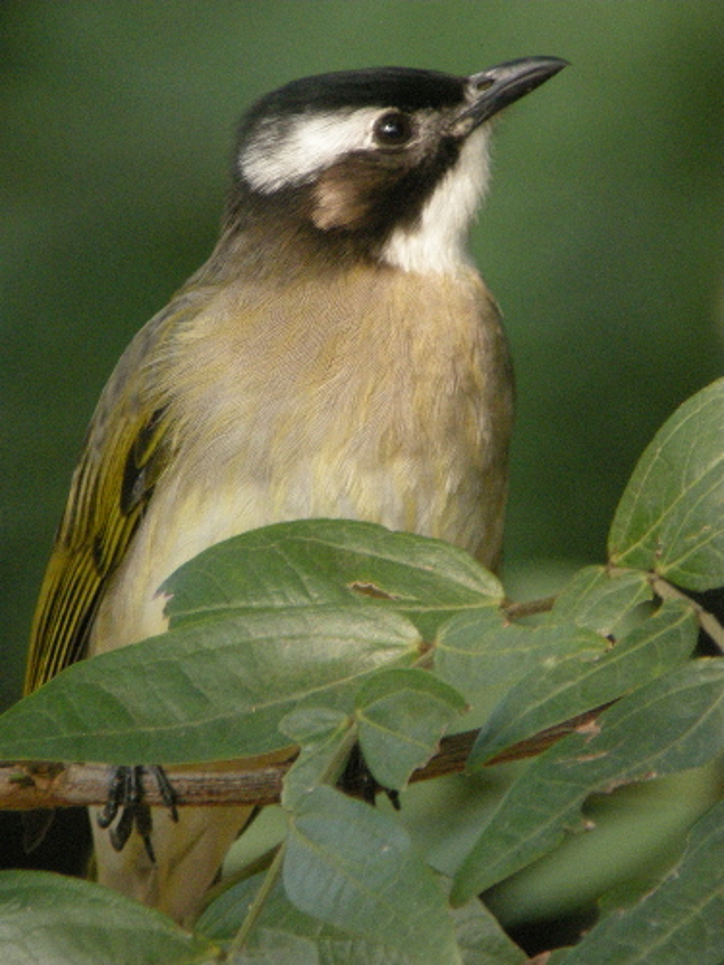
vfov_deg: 19.4
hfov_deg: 14.6
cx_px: 362
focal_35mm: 101
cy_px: 482
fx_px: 2817
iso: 400
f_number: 4.7
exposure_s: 1/82.7
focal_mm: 21.5
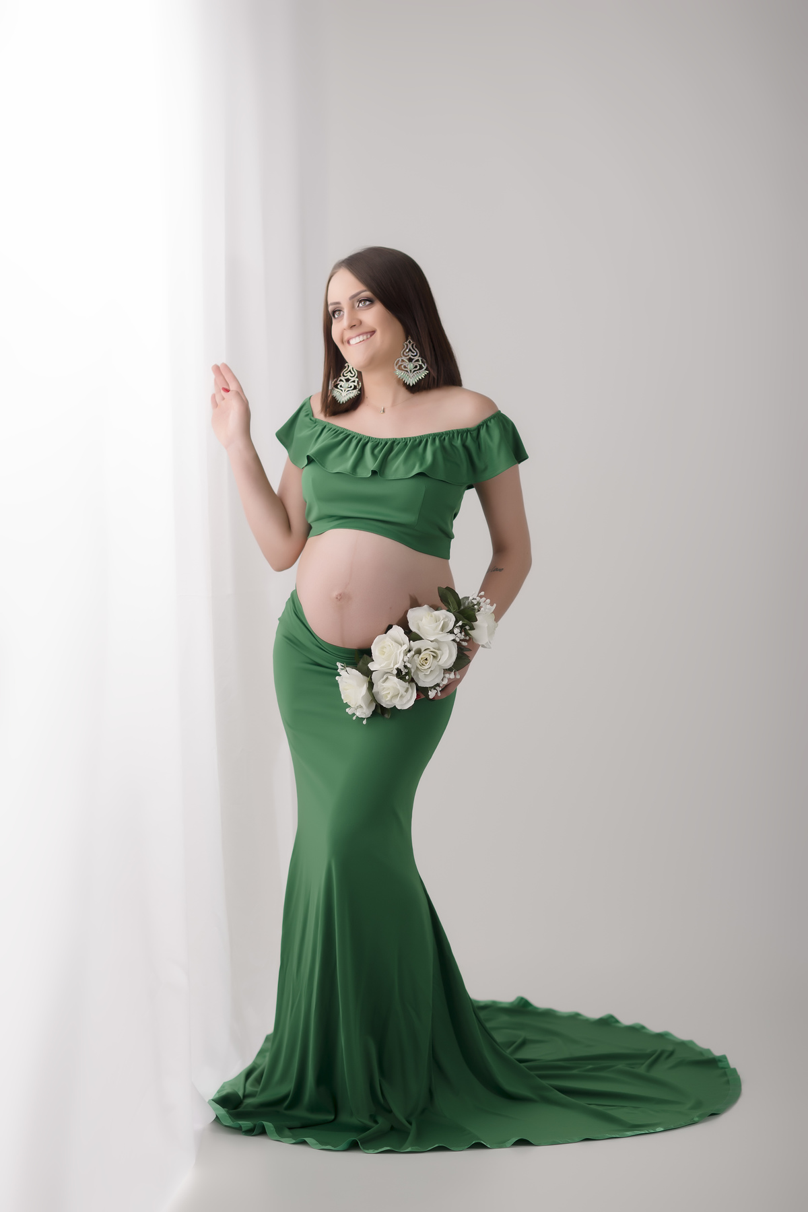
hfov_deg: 16.1
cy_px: 606
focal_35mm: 85
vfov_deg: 23.9
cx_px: 404
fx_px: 2861
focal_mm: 85
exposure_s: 1/160
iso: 80
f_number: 2.2
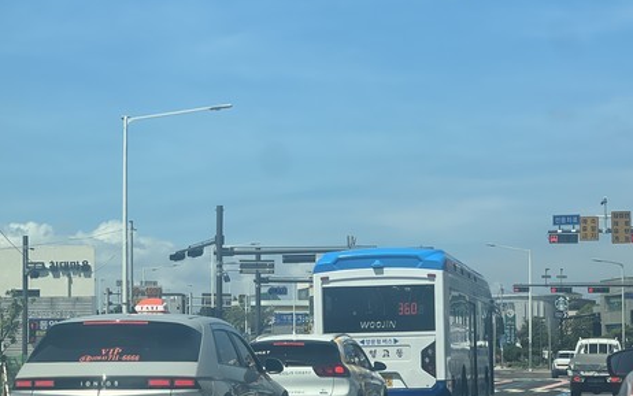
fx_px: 1829
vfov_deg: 12.3
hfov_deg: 19.6
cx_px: 343
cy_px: 273
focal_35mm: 106
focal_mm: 9
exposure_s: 1/177
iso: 25
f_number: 2.8
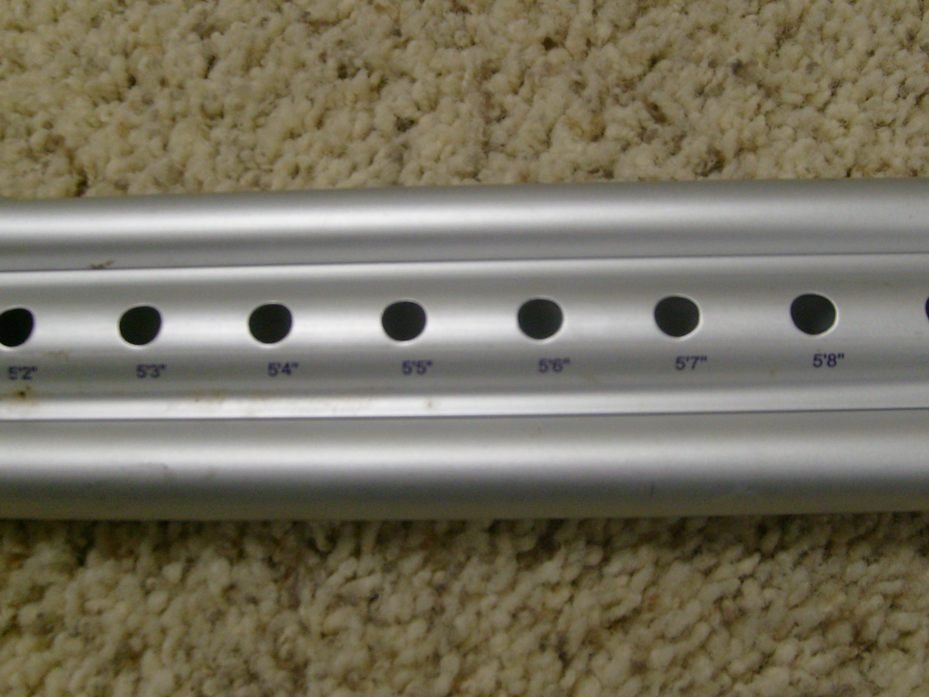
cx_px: 515
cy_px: 311
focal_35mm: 45
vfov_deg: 32.2
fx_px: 1208
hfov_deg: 42.0
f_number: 2.8
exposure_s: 1/45
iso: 160
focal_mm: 5.8
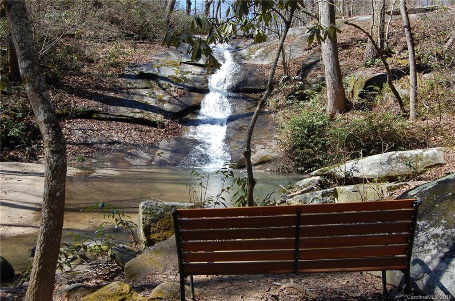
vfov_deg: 36.7
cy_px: 150
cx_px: 228
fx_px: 454
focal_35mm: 36
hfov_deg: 53.2
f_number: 7.1
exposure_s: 1/200
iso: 200
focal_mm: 24
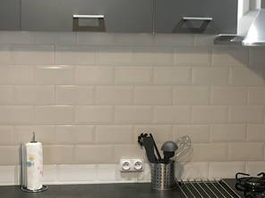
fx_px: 589
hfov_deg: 25.3
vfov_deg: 19.1
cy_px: 84
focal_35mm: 77
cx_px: 153
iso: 160
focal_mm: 4.15
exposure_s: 1/33
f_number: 2.2
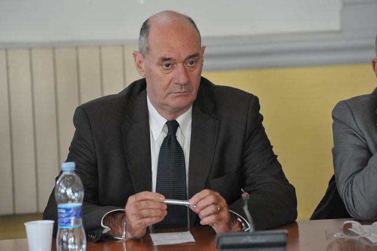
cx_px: 188
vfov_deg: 6.9
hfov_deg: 10.3
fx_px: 2093
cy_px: 126
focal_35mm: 200
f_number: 5.6
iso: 2500
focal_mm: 200
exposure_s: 1/125
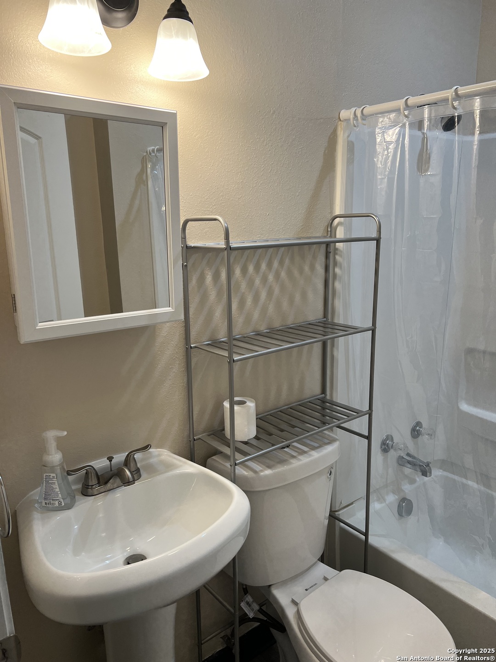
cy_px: 331
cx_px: 248
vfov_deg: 67.3
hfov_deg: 53.1
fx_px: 497
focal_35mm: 26
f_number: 1.5
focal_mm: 5.7
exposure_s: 1/120
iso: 80
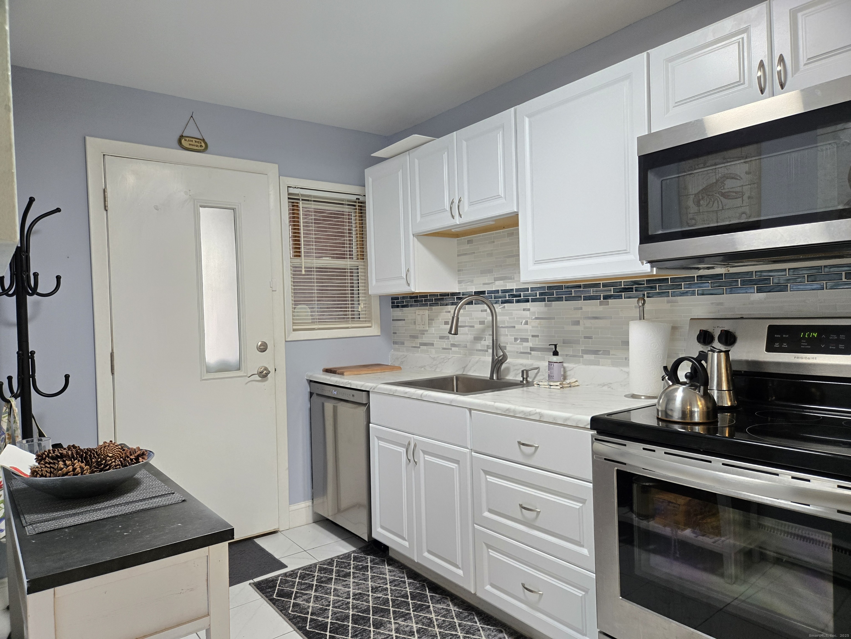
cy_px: 320
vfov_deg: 58.9
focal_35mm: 23
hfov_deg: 73.9
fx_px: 565
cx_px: 426
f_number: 1.8
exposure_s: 1/120
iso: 320
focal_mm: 5.4
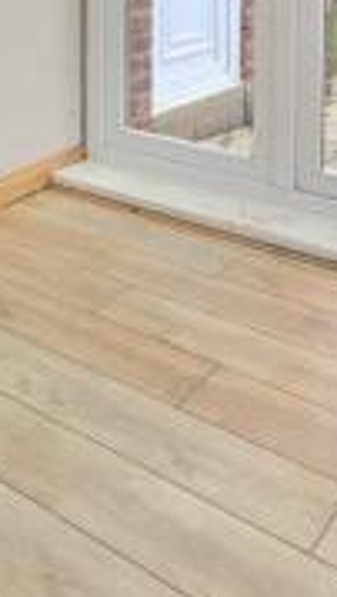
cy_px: -95
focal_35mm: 46
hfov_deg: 24.7
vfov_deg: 36.1
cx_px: -5
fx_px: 729
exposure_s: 1/2000
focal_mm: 2.2
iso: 125
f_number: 2.2
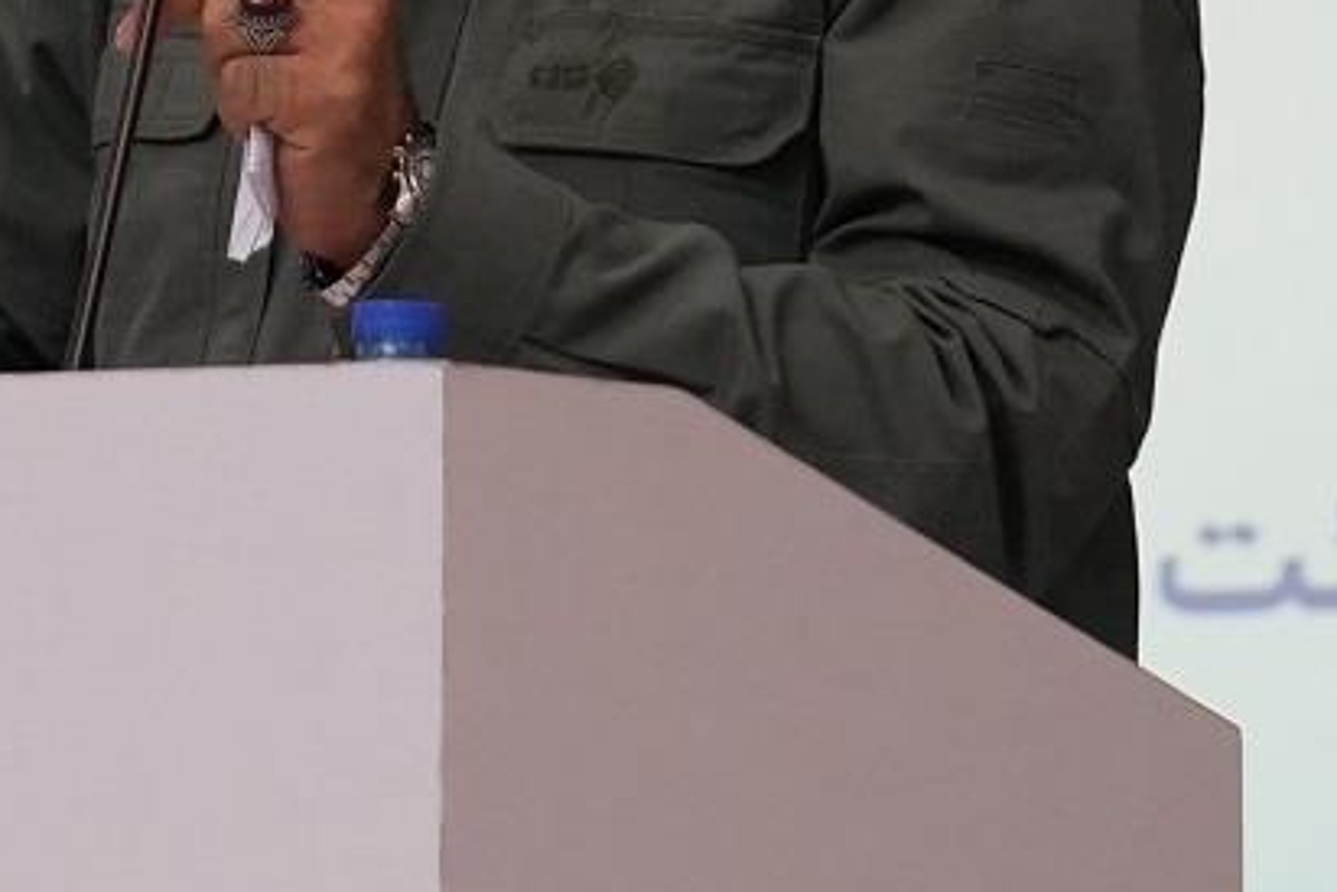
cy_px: -197
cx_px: 306
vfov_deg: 2.9
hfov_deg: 4.3
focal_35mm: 477
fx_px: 17714
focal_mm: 70
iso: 1600
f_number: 2.8
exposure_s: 1/250
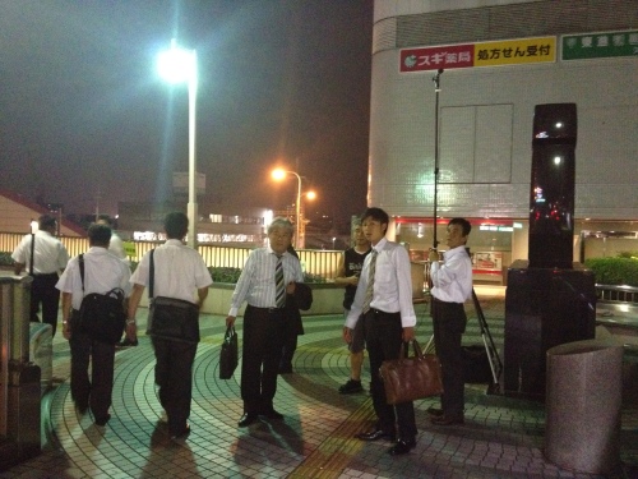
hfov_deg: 52.6
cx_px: 319
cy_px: 240
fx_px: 645
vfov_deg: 40.7
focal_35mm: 35
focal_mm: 4.28
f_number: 2.4
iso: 800
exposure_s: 1/15
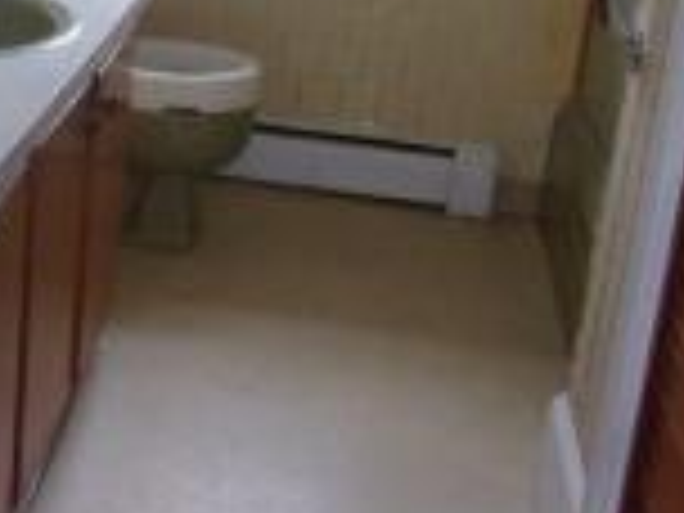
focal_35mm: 71
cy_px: 94
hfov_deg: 26.6
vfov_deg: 20.5
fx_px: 1403
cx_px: 86
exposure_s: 1/34
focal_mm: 4.9
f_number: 3
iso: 200
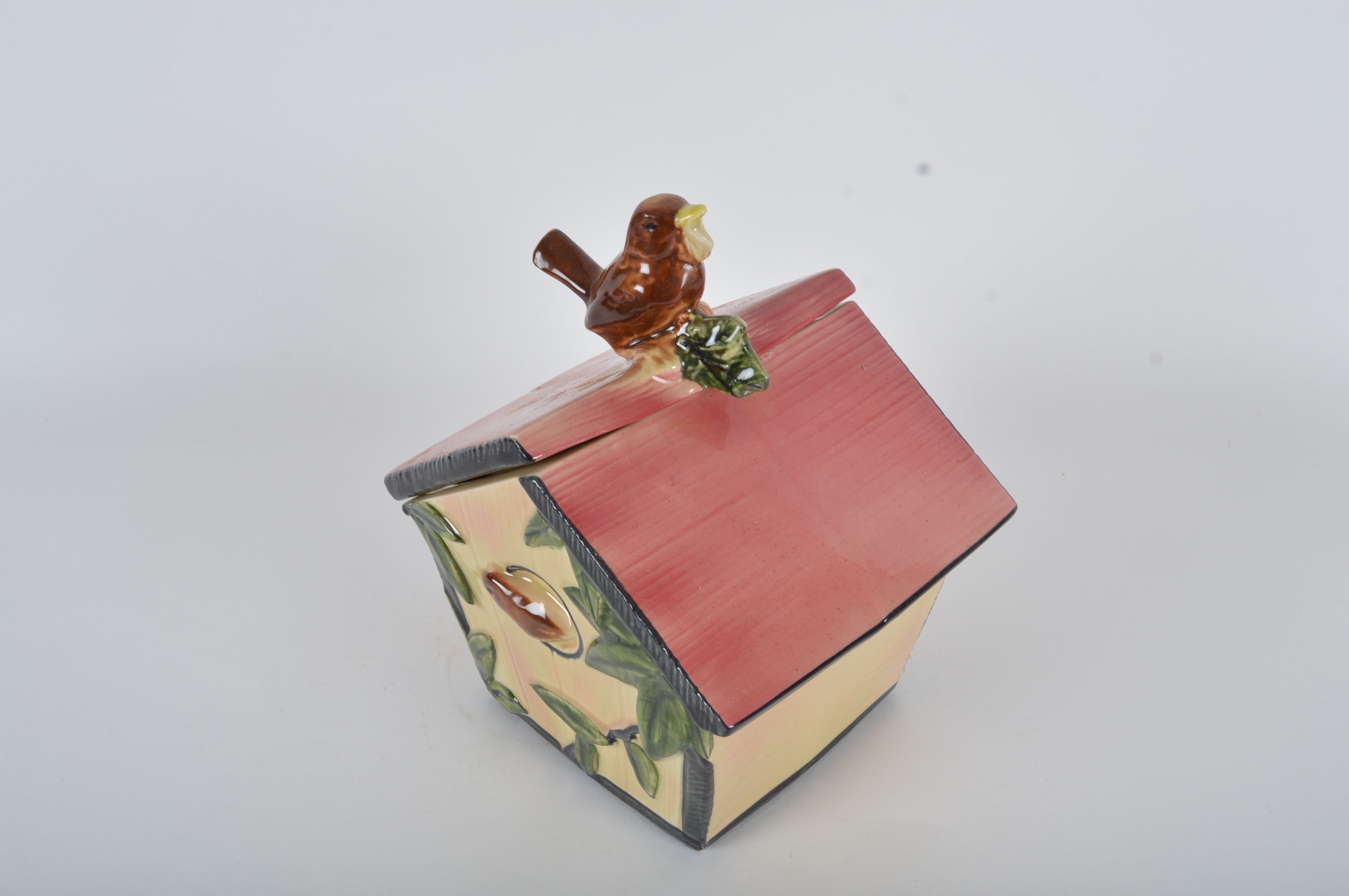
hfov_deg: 53.2
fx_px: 1348
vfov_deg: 36.8
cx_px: 674
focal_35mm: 36
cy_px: 448
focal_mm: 24
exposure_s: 1/200
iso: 100
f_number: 11
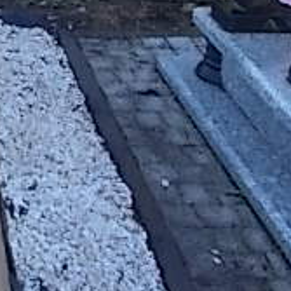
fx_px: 837
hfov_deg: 18.3
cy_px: -120
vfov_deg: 18.0
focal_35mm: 88
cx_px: -96
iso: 80
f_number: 3.2
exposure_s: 1/100
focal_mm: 4.6
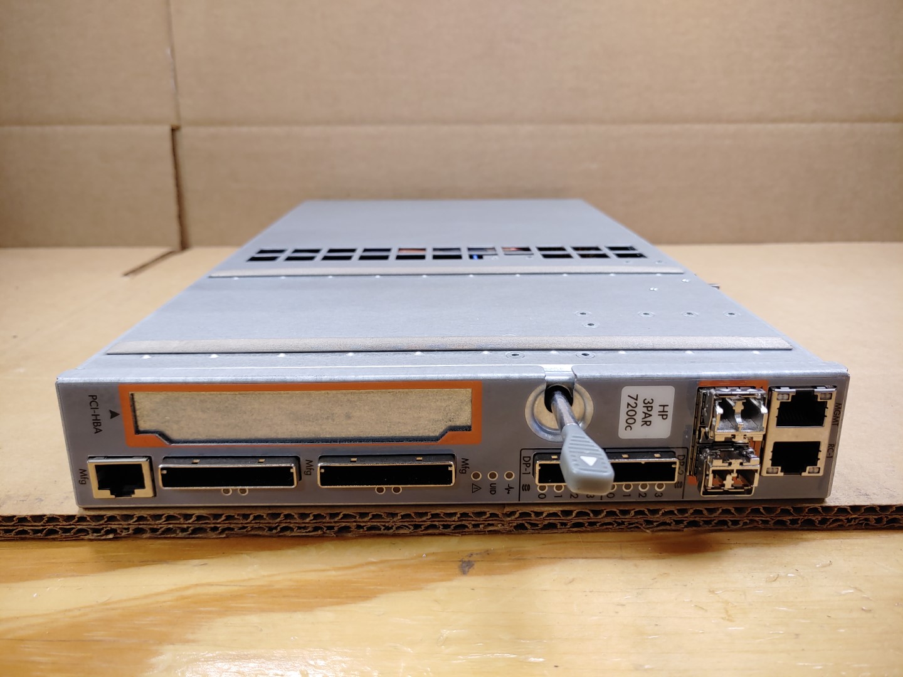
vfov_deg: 53.1
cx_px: 452
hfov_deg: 67.3
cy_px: 338
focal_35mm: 26
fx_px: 678
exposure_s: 1/120
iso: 50
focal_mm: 4.36
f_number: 1.8
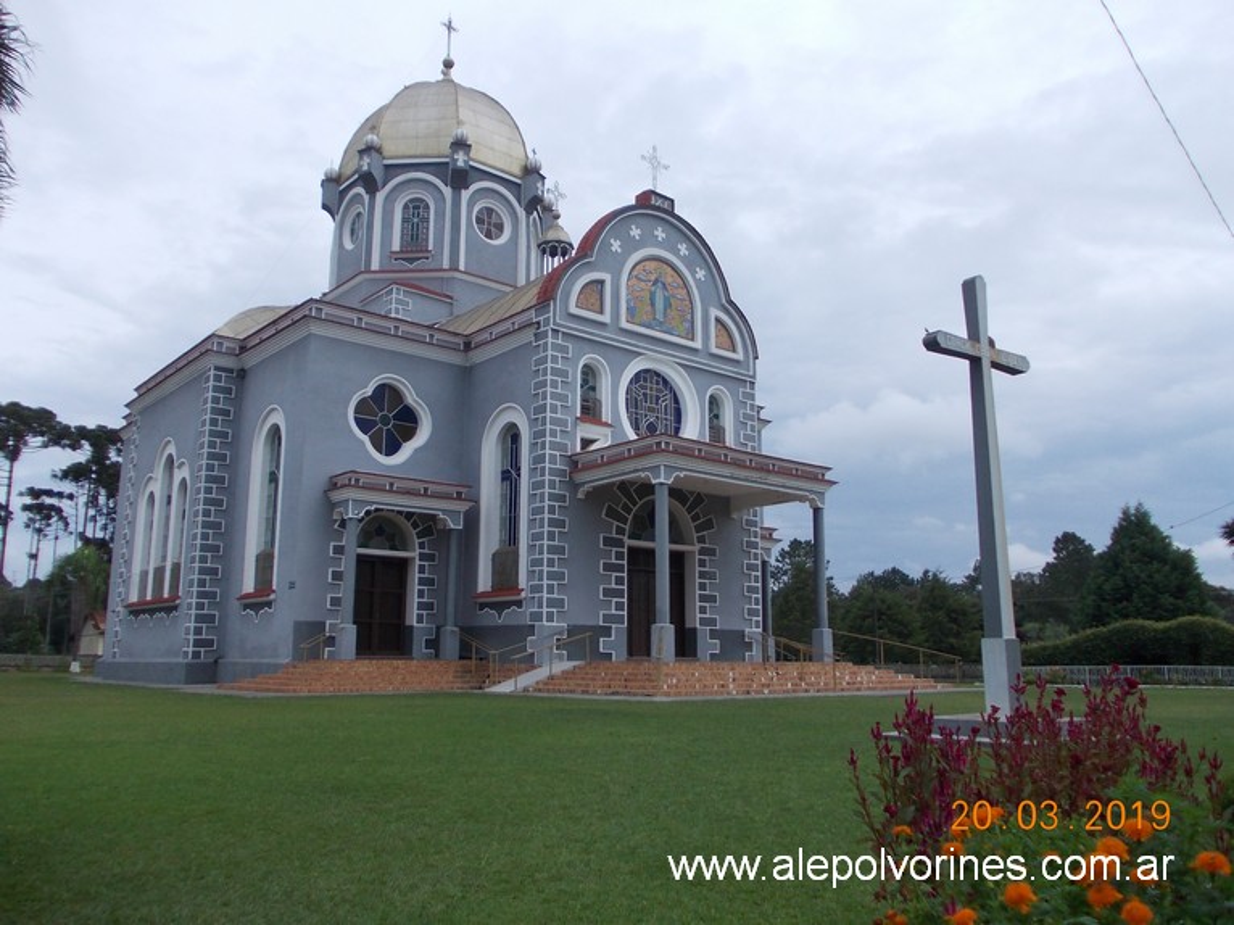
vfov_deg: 49.7
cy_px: 462
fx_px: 998
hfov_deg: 63.5
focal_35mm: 28
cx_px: 617
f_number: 5.4
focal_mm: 4
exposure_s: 1/500
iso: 80
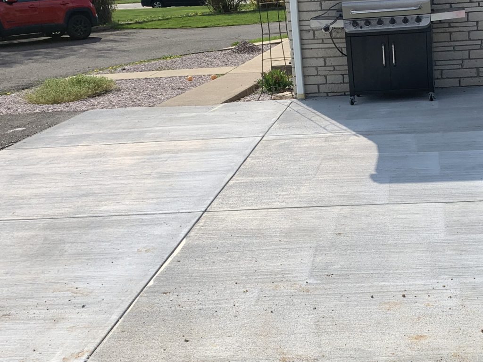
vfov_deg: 28.0
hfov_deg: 35.8
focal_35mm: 52
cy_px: 194
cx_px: 377
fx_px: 726
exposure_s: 1/3401
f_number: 1.8
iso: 25
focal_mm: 4.25
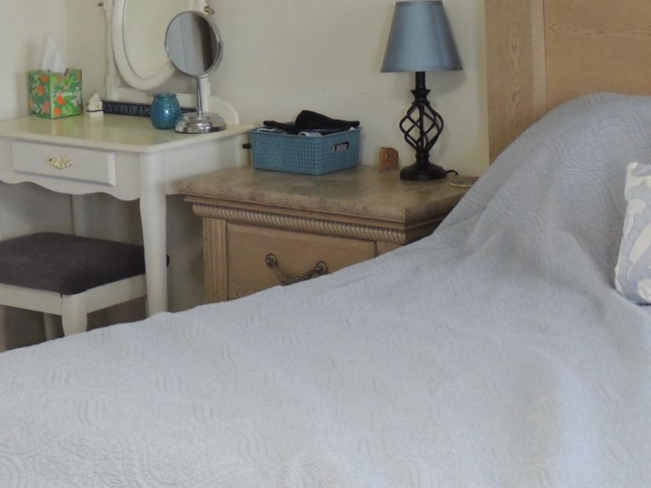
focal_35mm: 104
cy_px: -87
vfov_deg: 13.8
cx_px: 340
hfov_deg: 18.9
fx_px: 1956
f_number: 3.4
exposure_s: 1/40
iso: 400
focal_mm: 7.6
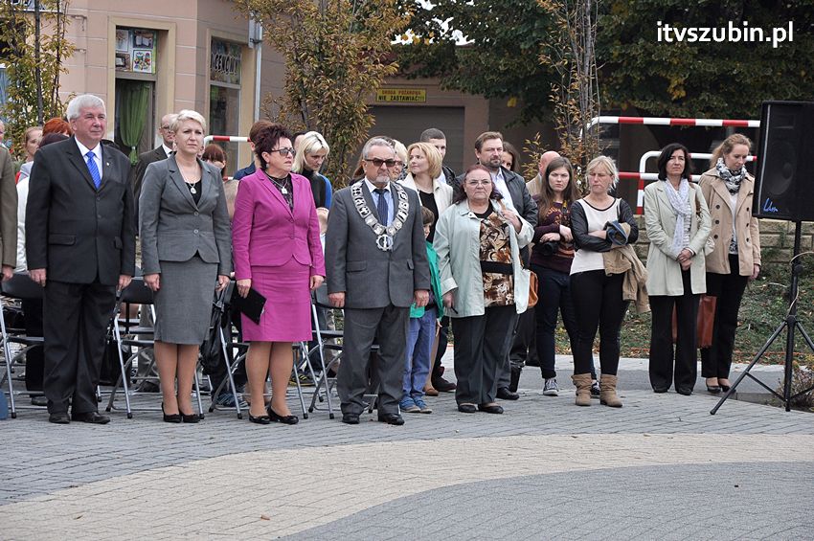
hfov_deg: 15.2
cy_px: 270
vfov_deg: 10.1
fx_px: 3050
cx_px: 407
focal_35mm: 135
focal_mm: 90
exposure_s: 1/640
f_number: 6.3
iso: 500
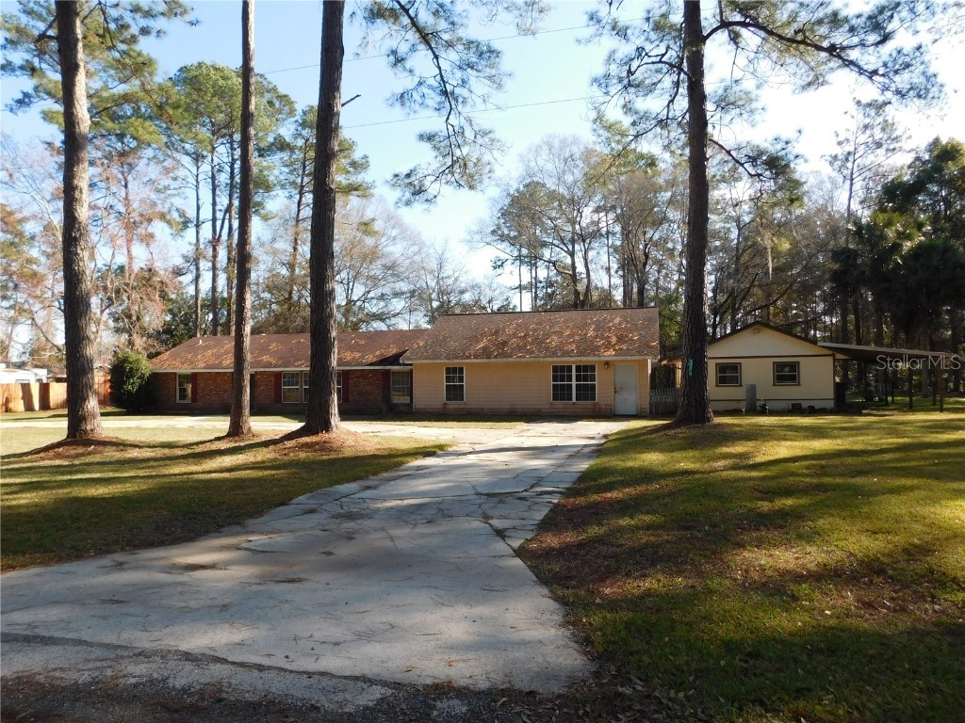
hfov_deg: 73.9
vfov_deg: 58.9
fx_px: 641
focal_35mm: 23
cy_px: 362
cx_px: 482
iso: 125
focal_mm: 4
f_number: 3
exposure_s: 1/500
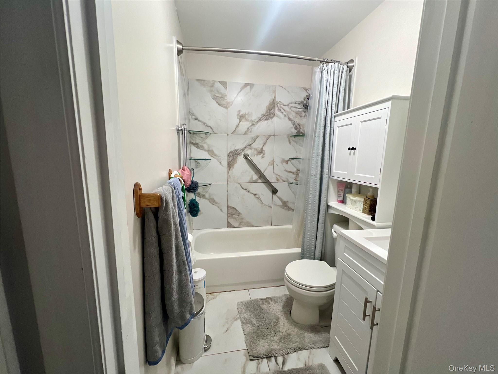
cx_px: 249
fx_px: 187
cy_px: 187
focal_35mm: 13
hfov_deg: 106.2
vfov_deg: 89.9
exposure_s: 1/60
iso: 200
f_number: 1.8
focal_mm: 1.57
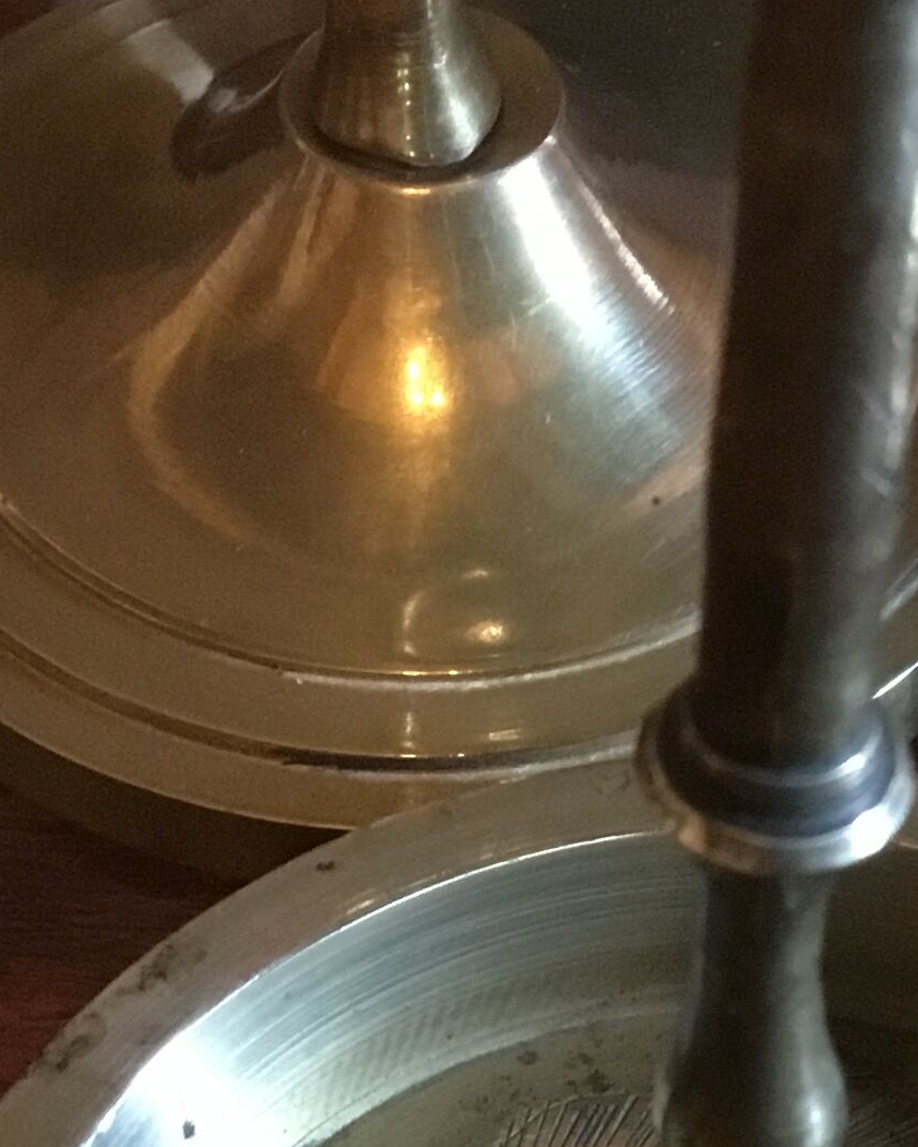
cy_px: 1023
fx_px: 3192
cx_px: 920
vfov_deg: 20.0
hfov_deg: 16.0
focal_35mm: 94
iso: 500
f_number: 2.4
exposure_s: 1/17
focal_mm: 3.3
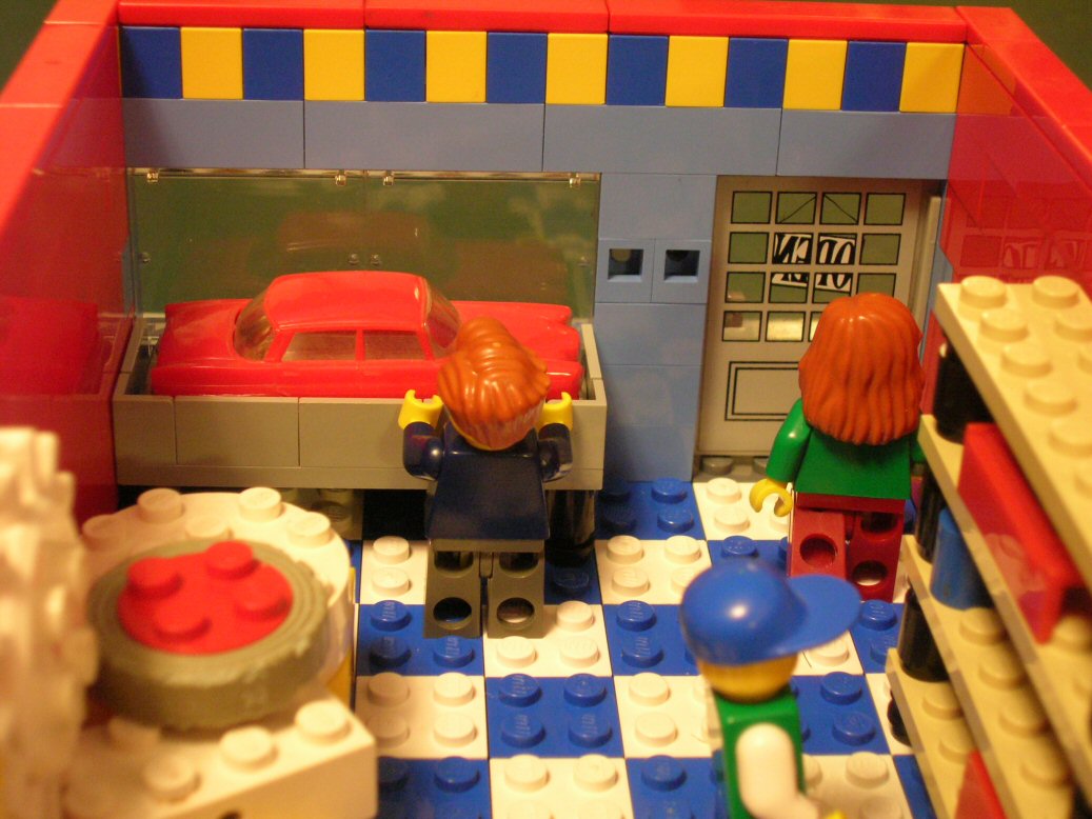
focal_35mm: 58
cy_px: 410
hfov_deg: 33.2
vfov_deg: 25.2
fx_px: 1830
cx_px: 546
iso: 200
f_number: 3.5
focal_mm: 9.7
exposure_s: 1/4
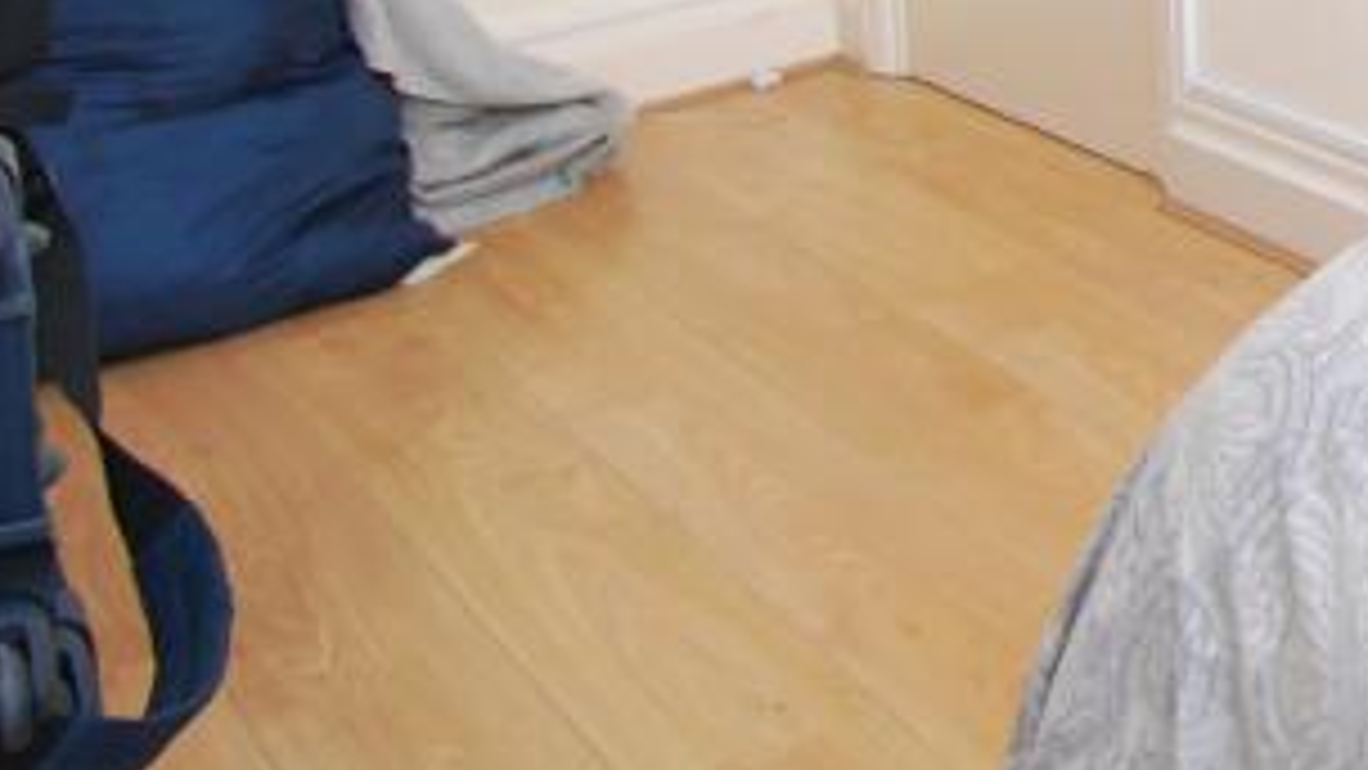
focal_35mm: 53
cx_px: 1904
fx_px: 1923
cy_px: -480
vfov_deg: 19.0
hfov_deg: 29.2
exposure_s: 1/50
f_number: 3.5
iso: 200
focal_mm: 10
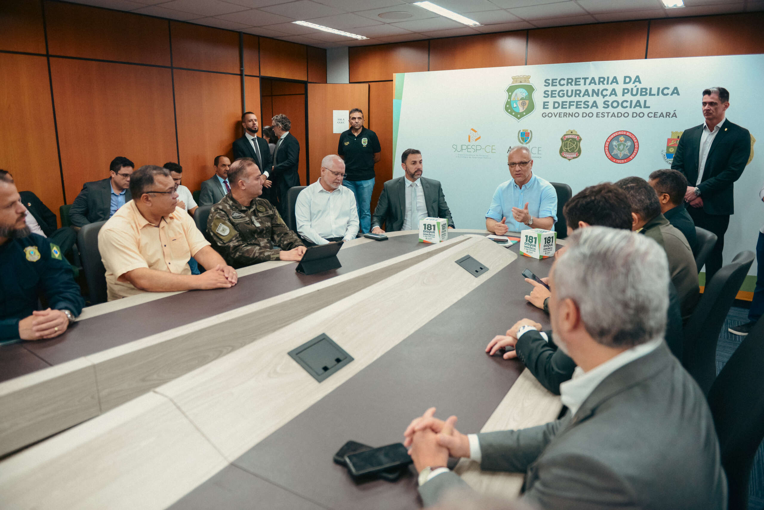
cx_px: 382
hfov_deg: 73.7
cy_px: 255
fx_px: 510
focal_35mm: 24
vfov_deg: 53.2
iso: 2000
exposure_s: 1/250
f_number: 2.8
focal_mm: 24
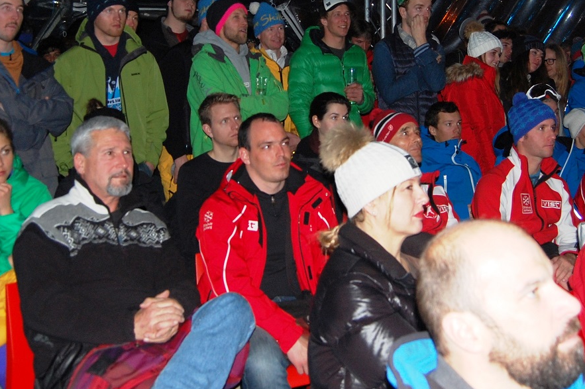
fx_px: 747
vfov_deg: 28.7
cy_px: 89
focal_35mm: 46
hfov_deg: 42.8
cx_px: 311
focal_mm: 18
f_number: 3.5
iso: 400
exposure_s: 1/60
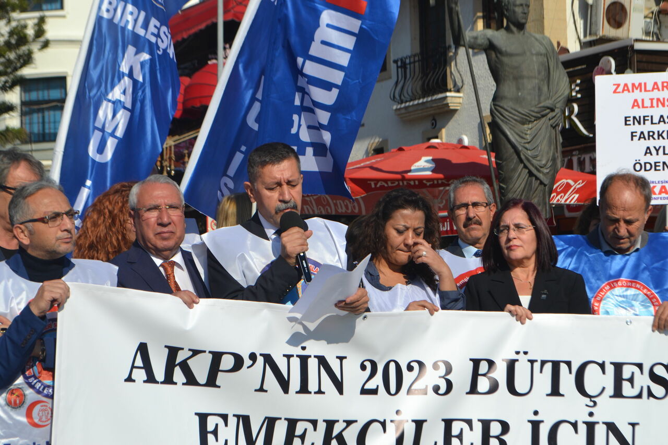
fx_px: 1531
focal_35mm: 82
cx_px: 334
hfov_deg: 24.6
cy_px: 222
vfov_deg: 16.5
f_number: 9
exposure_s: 1/320
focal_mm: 55
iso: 100
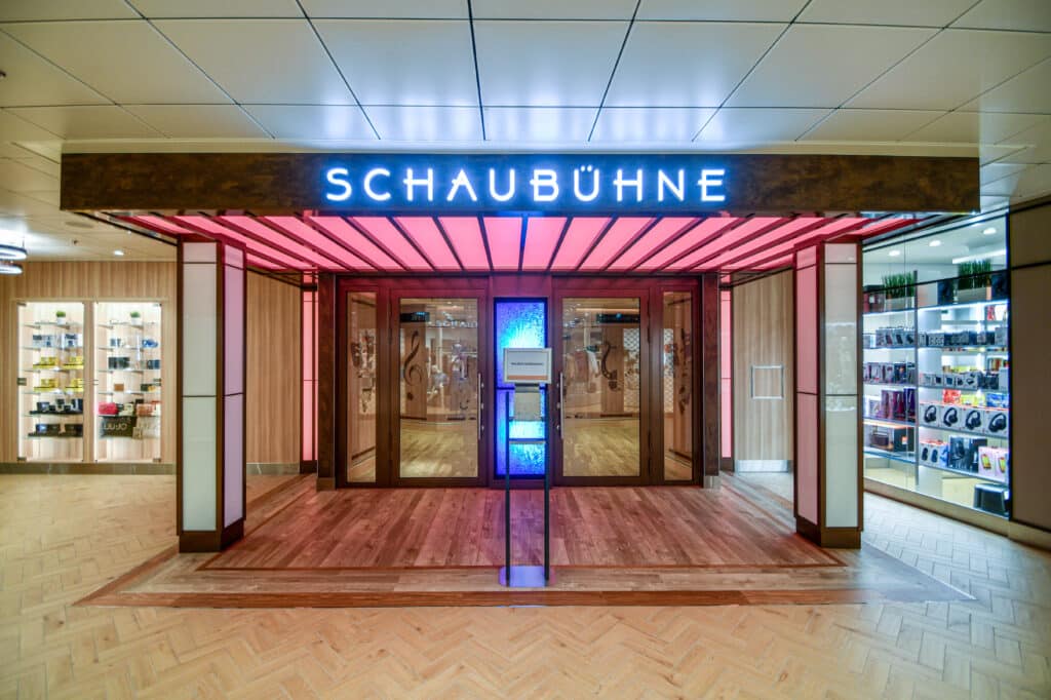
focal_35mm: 15
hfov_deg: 100.4
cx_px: 526
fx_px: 438
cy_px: 350
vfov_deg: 77.3
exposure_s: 1/60
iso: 250
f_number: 3.5
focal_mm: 10
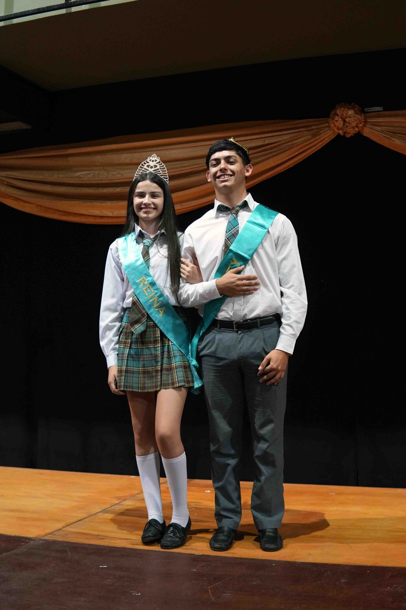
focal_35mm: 45
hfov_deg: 29.9
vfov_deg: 43.6
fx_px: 761
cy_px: 305
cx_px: 203
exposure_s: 1/160
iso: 1600
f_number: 2.2
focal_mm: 30
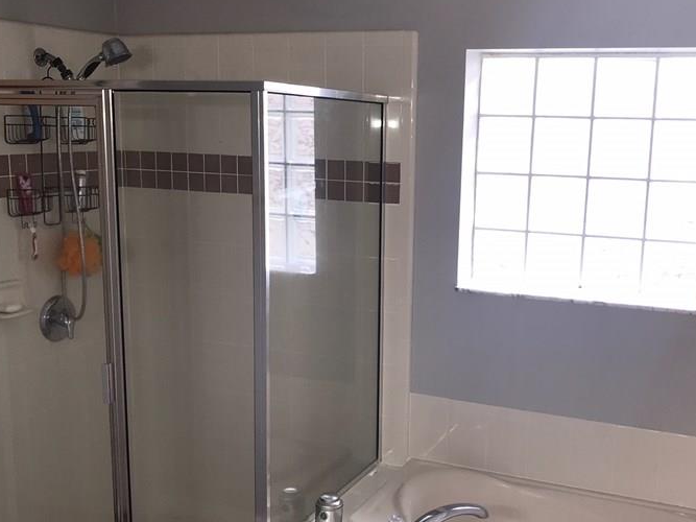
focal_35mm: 43
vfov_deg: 33.6
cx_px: 403
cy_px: 288
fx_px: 864
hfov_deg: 43.7
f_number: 1.8
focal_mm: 3.99
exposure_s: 1/30
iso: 25
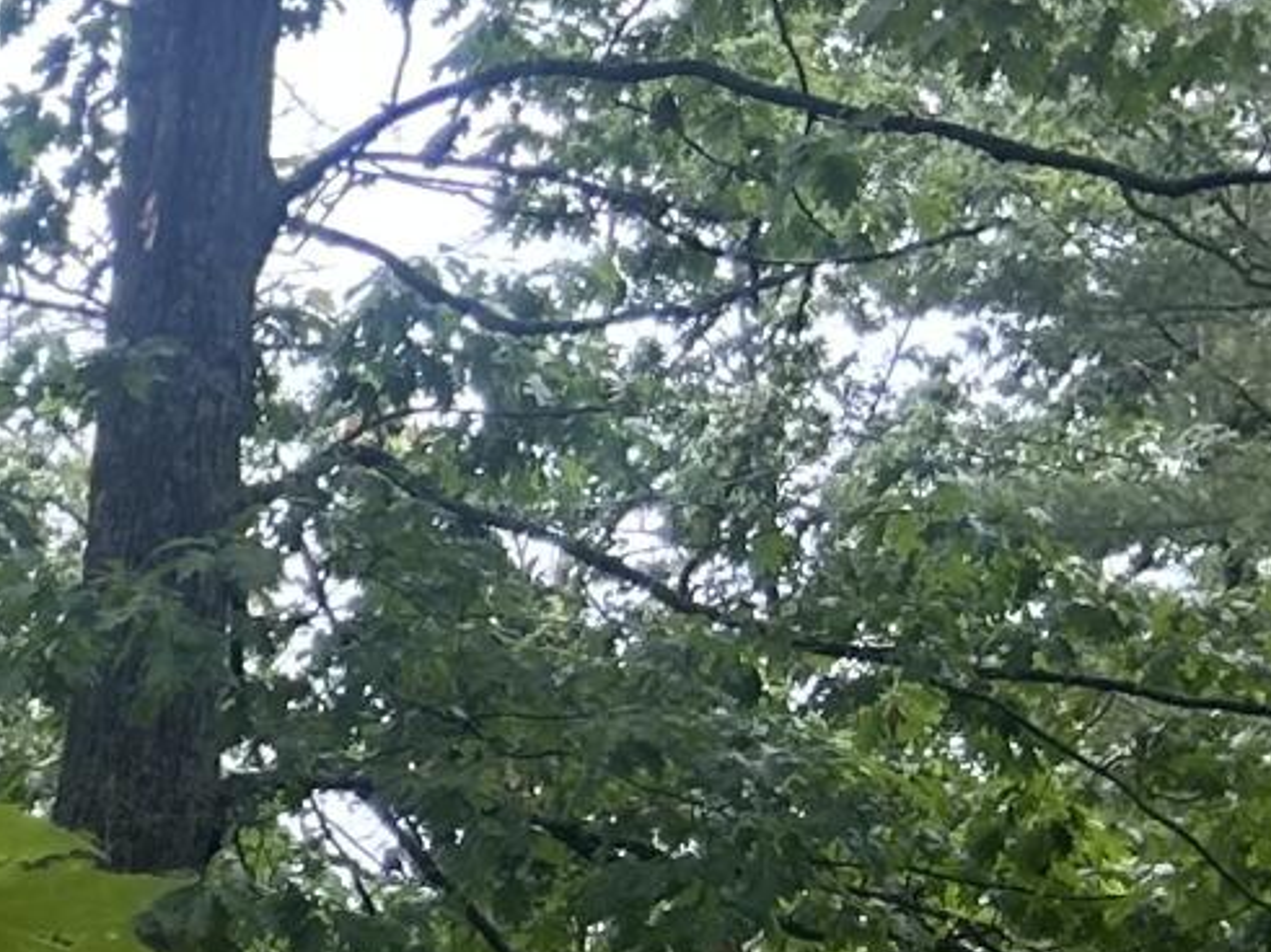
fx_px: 5837
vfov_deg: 9.1
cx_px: -2301
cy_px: 1451
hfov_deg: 10.0
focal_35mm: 159
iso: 50
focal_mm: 5.7
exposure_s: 1/365
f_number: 1.5
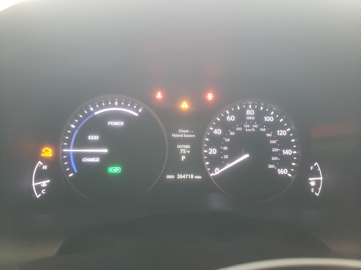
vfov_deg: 53.1
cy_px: 135
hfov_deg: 67.3
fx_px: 271
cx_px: 180
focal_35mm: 26
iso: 298
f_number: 1.5
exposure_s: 1/33
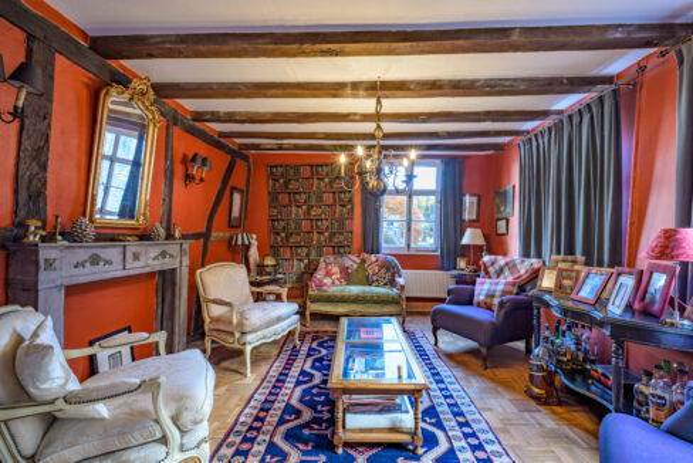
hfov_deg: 100.4
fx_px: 289
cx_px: 346
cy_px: 232
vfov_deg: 77.4
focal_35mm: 15
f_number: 9
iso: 200
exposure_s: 1/3
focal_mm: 15
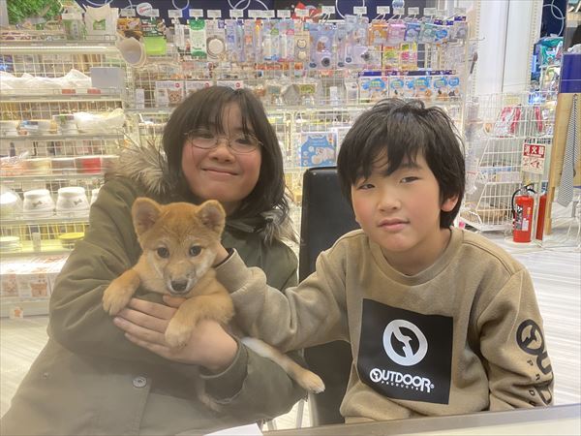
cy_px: 218
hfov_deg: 67.3
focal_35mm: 26
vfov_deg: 53.1
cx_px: 290
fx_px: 436
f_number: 1.8
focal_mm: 4.25
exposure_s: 1/60
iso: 200
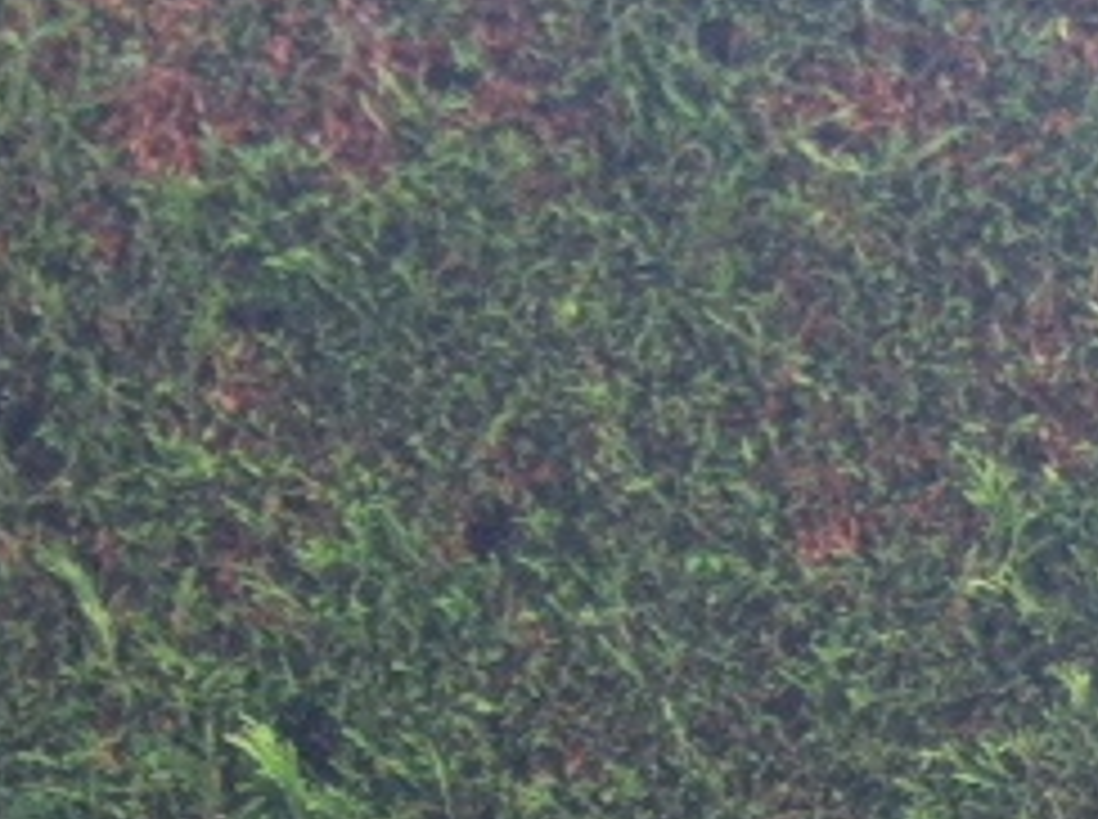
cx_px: 693
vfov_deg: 7.6
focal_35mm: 186
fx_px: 5888
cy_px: 1683
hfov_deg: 10.6
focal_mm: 3.85
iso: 80
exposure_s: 1/60
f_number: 2.8
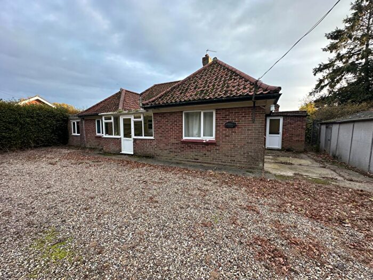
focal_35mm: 14
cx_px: 186
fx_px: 151
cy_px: 140
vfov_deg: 85.7
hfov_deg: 102.1
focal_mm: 2.22
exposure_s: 1/99
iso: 100
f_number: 2.2
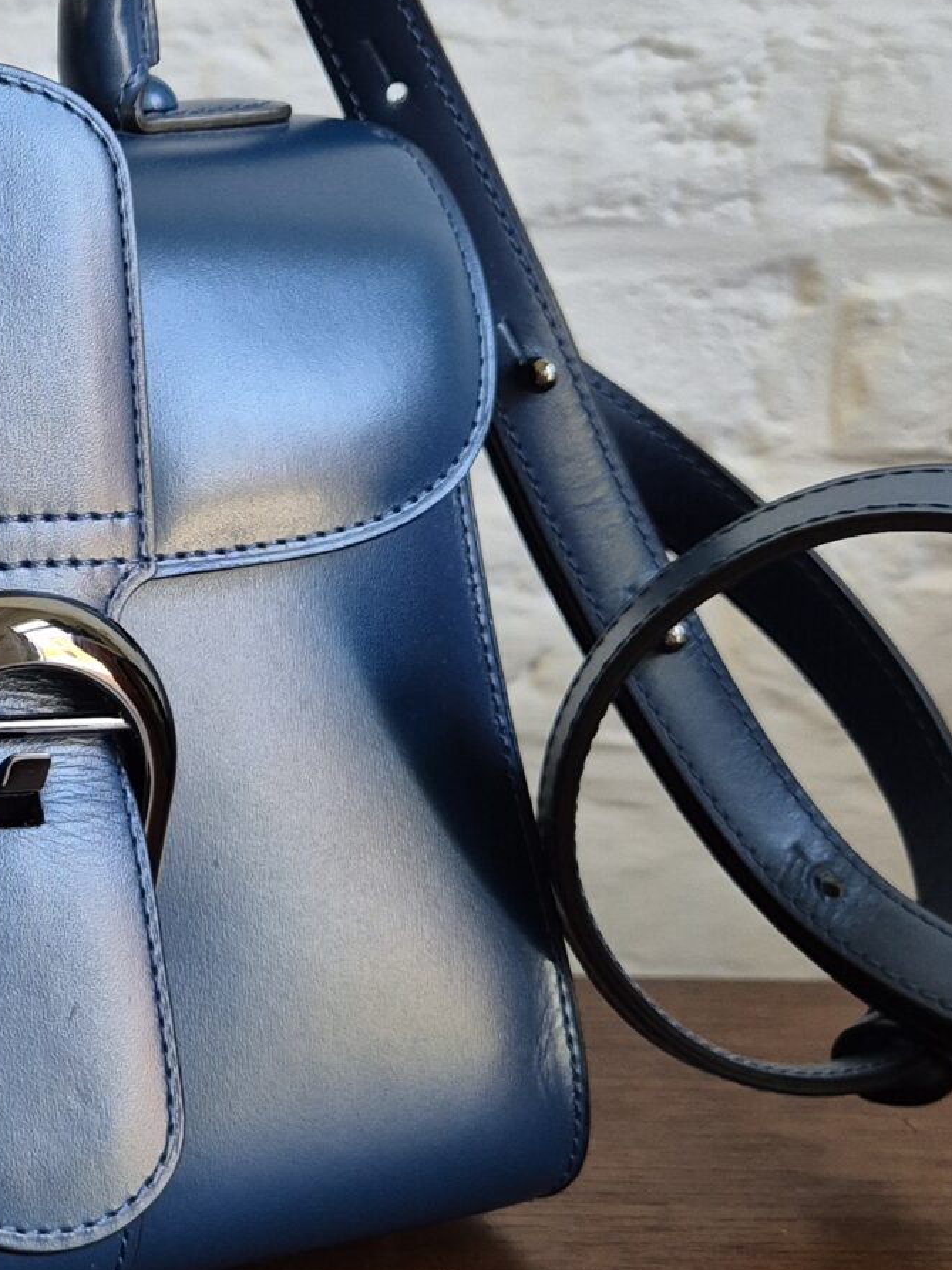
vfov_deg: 29.2
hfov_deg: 21.1
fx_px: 2420
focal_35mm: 66
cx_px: -110
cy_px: 458
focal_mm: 5.4
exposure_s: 1/100
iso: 200
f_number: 1.8
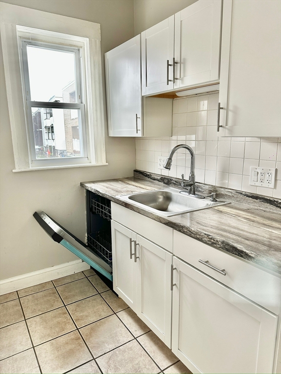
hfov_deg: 56.8
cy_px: 187
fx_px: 260
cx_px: 140
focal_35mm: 24
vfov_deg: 71.6
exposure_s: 1/121
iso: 125
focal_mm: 6.86
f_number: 1.78
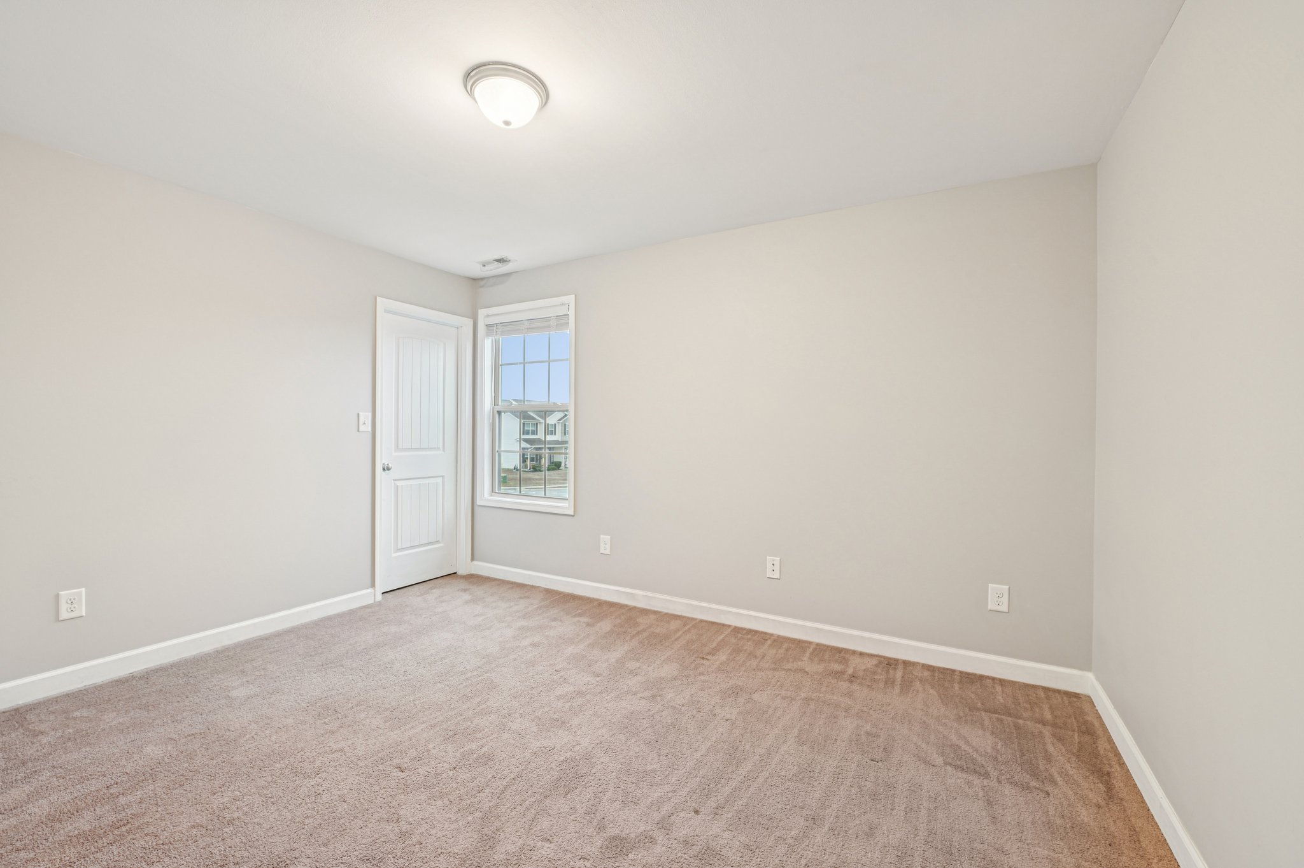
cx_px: 652
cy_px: 434
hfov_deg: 104.3
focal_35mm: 14
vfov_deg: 81.1
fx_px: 507
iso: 200
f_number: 9
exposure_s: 1/2
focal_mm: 14
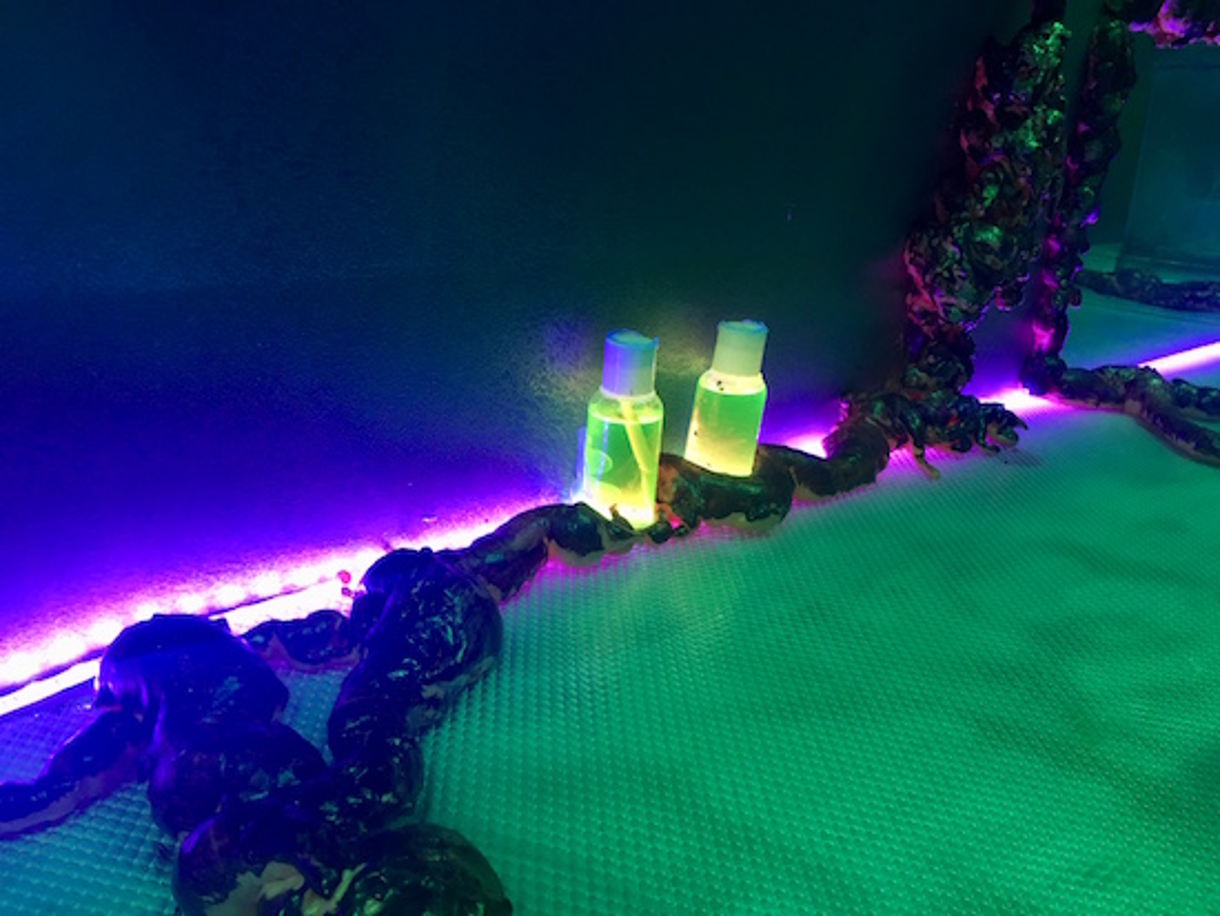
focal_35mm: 29
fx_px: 1023
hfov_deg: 61.6
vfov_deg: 48.3
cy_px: 458
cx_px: 610
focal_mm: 4.15
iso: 80
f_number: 2.2
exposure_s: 1/30
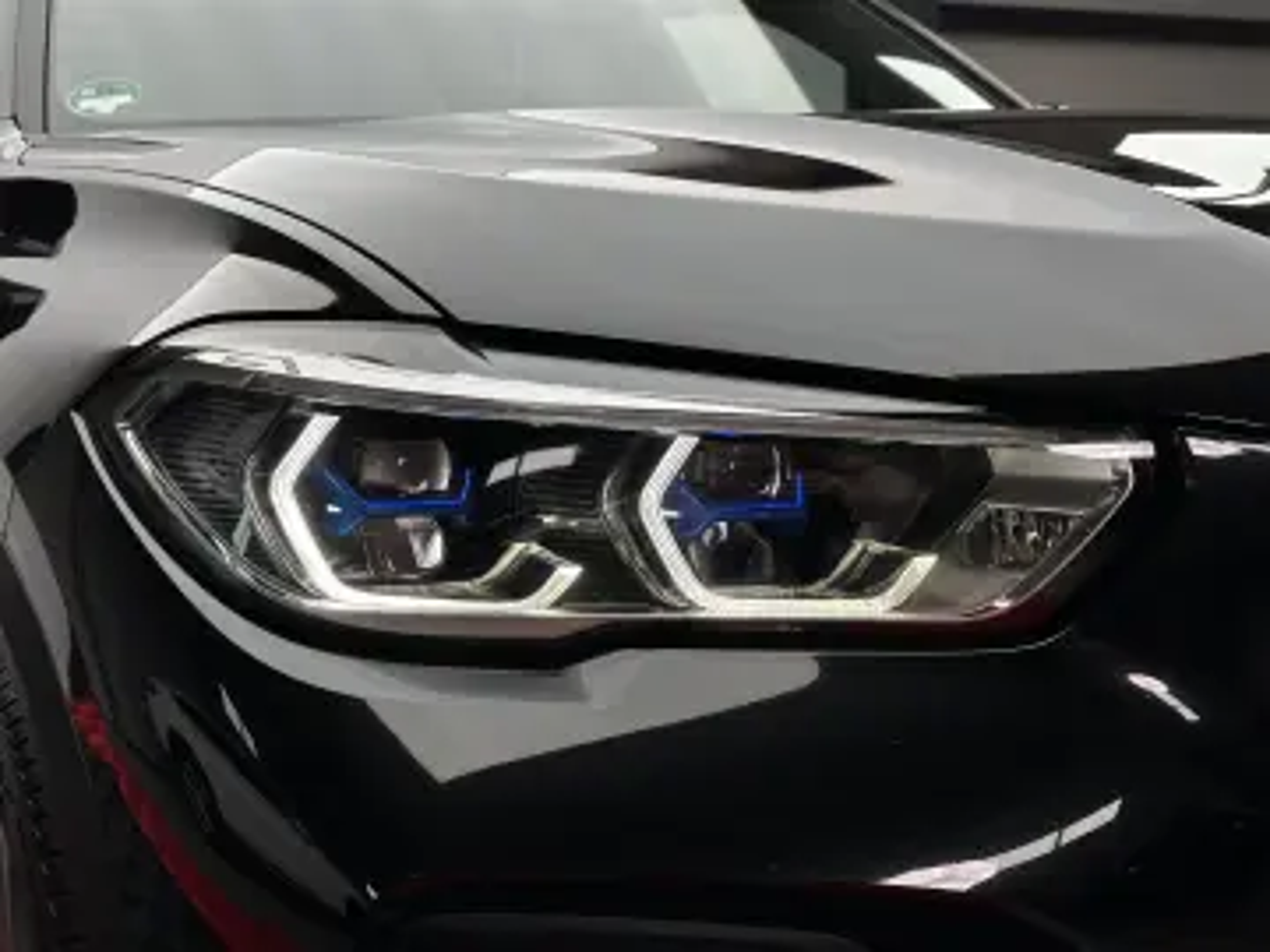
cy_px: 476
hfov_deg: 39.7
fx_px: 1761
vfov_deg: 30.3
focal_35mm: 48
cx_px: 635
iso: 64
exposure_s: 1/122
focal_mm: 6.86
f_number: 1.78
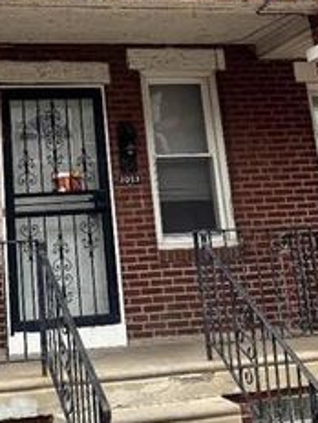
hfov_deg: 21.0
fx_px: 845
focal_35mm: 69
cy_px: 28
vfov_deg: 27.0
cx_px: 55
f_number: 1.78
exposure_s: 1/121
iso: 64
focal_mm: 6.76
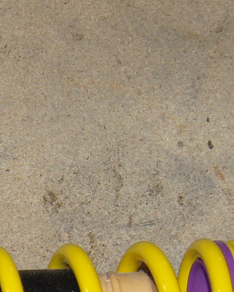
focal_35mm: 122
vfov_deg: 15.1
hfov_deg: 12.2
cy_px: 362
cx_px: -76
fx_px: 1056
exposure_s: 1/40
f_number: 2.8
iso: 100
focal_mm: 7.3
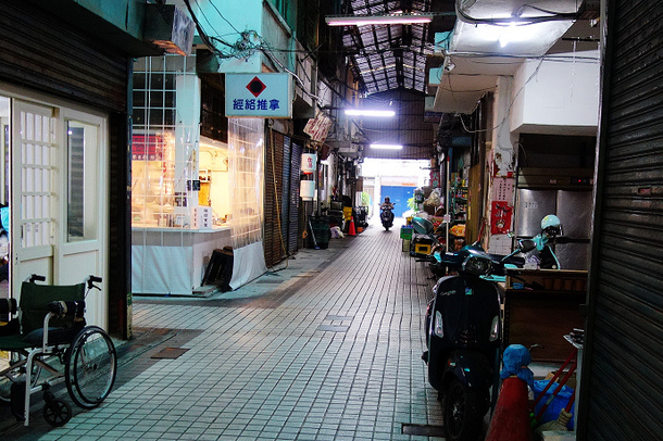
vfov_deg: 34.1
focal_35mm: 39
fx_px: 718
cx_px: 360
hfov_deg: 49.5
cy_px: 255
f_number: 2
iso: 400
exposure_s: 1/30
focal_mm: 10.4
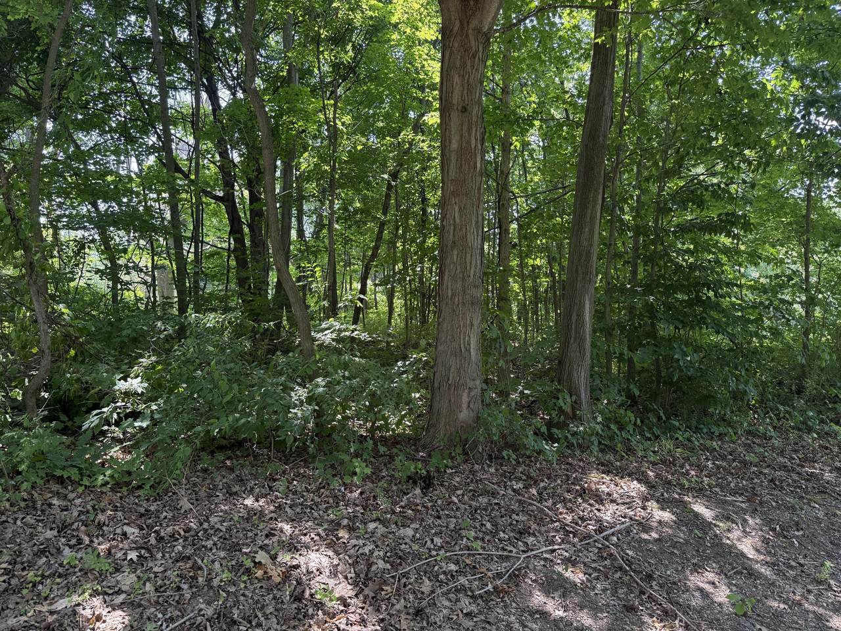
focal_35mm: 24
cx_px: 420
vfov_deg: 56.8
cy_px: 316
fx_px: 583
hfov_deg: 71.6
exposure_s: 1/237
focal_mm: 6.76
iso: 200
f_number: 1.78
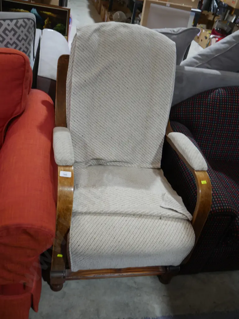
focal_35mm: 32
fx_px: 294
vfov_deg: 56.8
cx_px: 120
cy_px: 160
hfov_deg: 44.2
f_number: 3.6
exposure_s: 1/60
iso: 500
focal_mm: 16
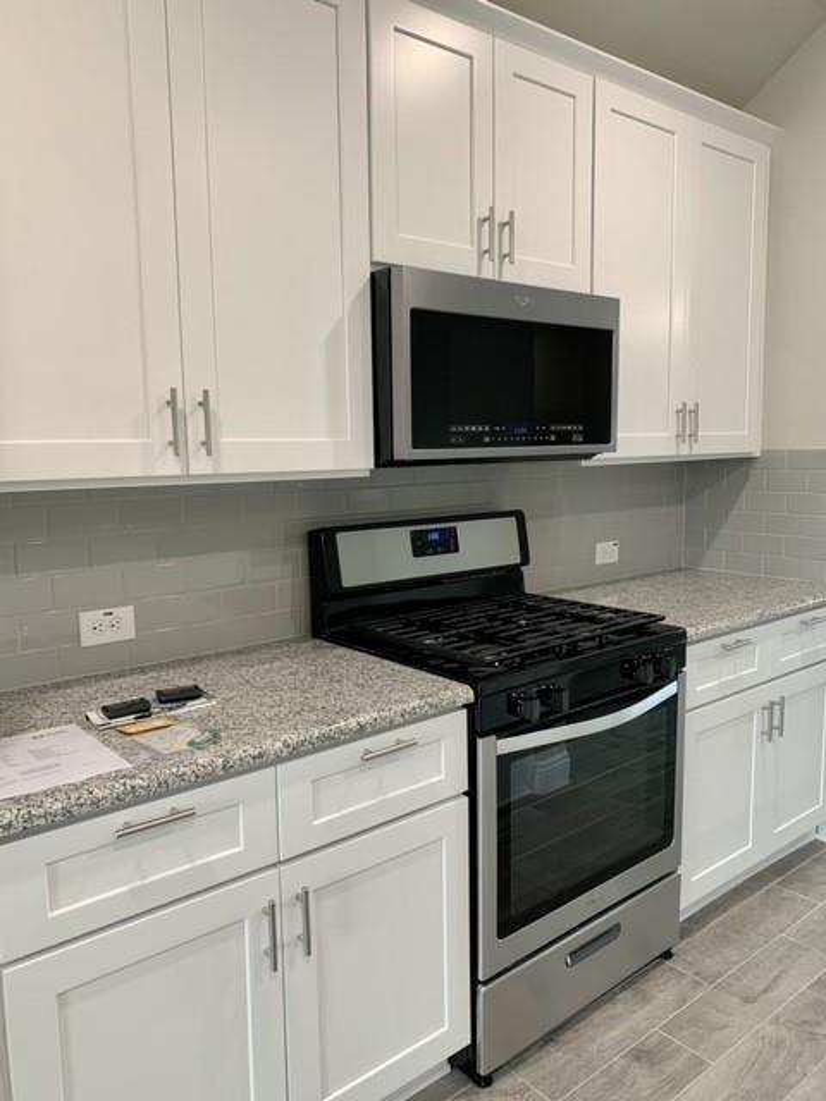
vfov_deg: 67.3
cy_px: 550
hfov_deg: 53.1
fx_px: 827
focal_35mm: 26
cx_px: 413
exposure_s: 1/60
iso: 100
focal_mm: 4.25
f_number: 1.8
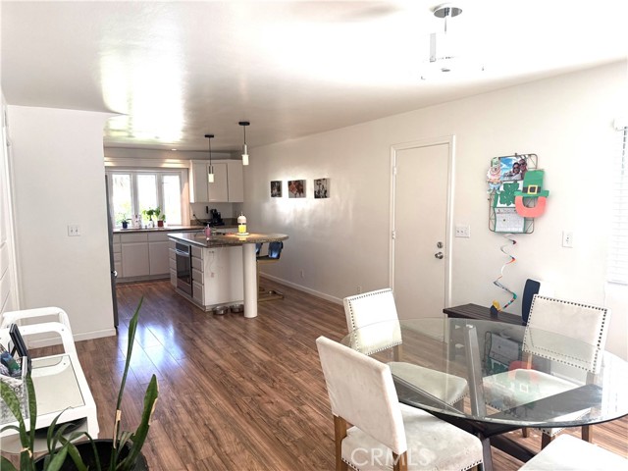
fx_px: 435
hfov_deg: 71.6
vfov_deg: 56.8
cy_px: 236
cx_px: 314
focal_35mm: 24
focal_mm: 6.76
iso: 160
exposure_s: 1/229
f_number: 1.78
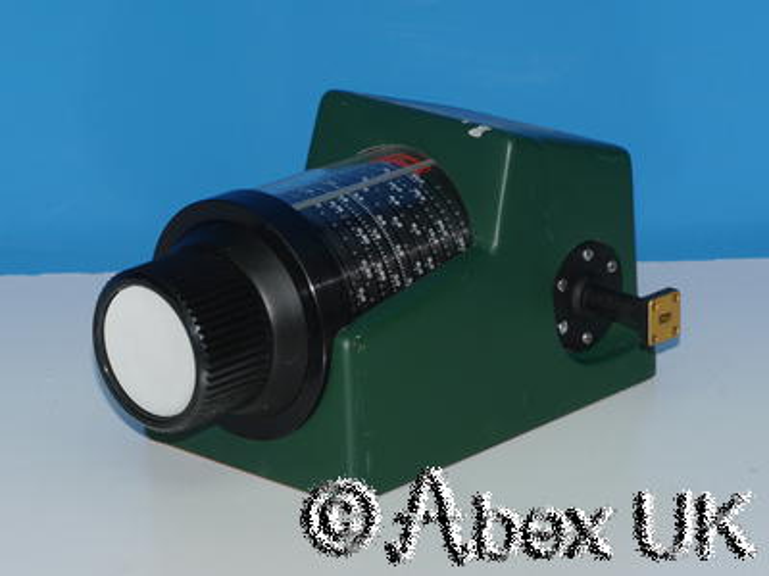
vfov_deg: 9.6
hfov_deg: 12.8
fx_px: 3421
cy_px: 288
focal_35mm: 154
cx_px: 384
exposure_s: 1/60
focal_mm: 77
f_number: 11
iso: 400
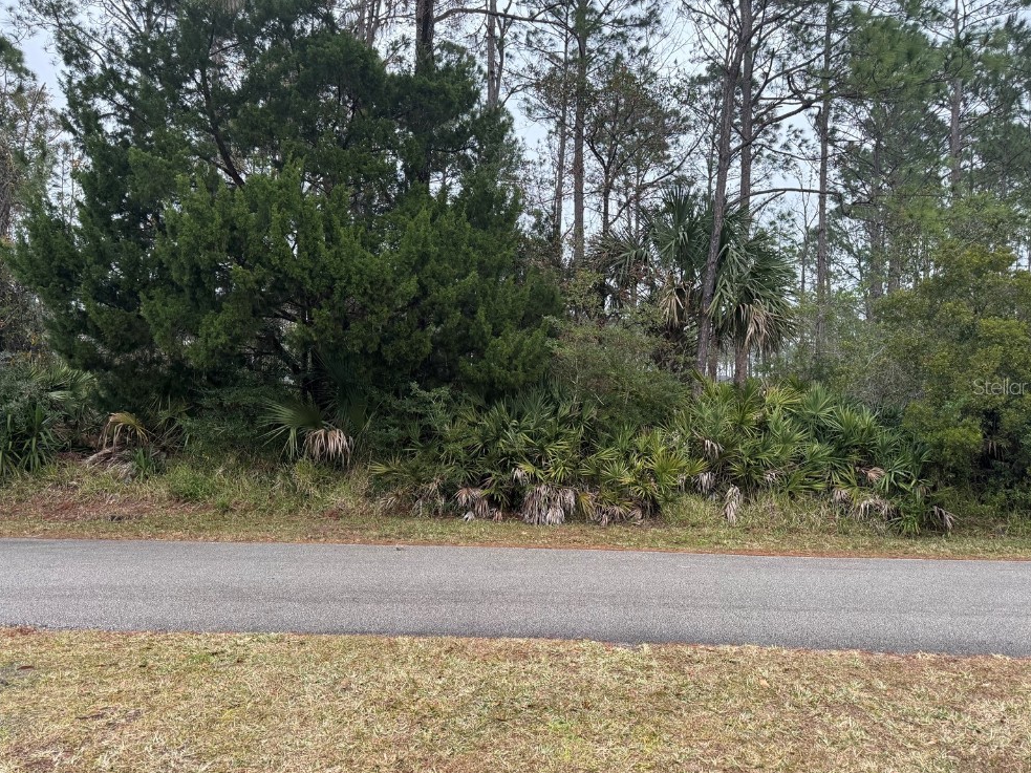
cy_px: 386
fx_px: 745
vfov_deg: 54.9
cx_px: 535
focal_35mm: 25
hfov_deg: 69.4
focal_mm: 6.76
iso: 250
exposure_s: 1/60
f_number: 1.78
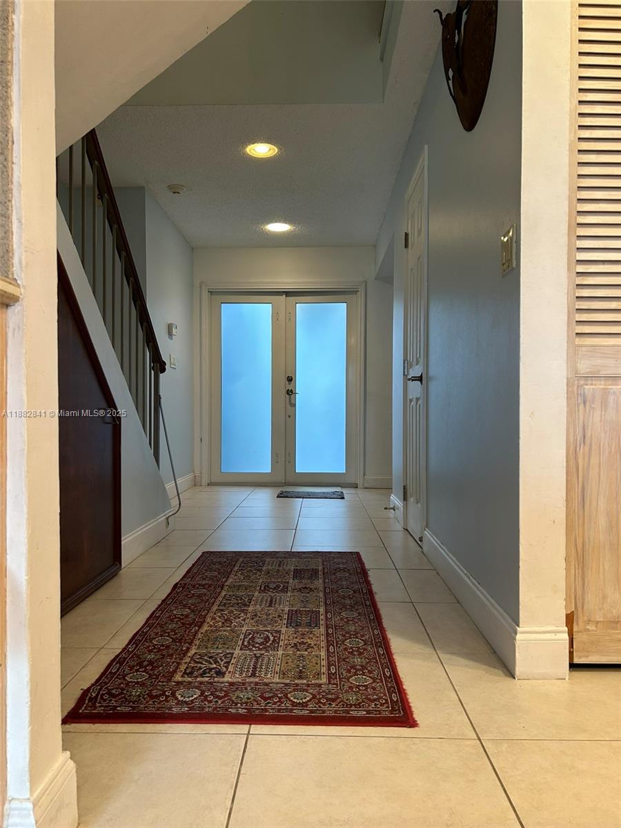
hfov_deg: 53.1
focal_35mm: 26
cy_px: 414
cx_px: 310
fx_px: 622
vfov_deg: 67.3
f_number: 1.5
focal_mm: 5.7
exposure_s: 1/60
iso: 80
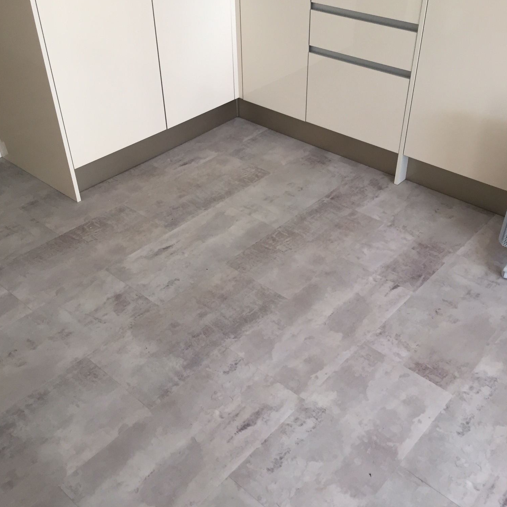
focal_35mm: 35
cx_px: 257
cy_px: 255
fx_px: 580
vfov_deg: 47.2
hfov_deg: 47.2
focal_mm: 4.15
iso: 80
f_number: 2.2
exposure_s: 1/33
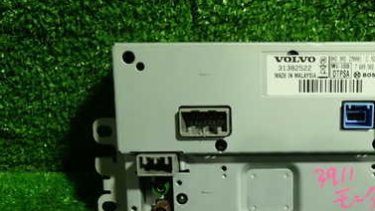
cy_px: 165
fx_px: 517
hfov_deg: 38.4
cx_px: 297
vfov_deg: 22.8
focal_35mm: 52
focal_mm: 5.4
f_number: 2.3
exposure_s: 1/40
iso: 200
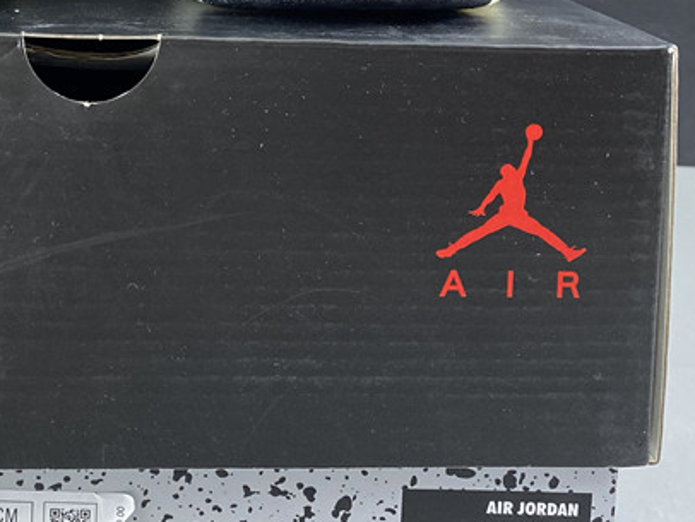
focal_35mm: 64
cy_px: -53
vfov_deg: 21.7
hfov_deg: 29.3
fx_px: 1286
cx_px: 98
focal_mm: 4.25
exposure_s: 1/50
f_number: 1.8
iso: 160
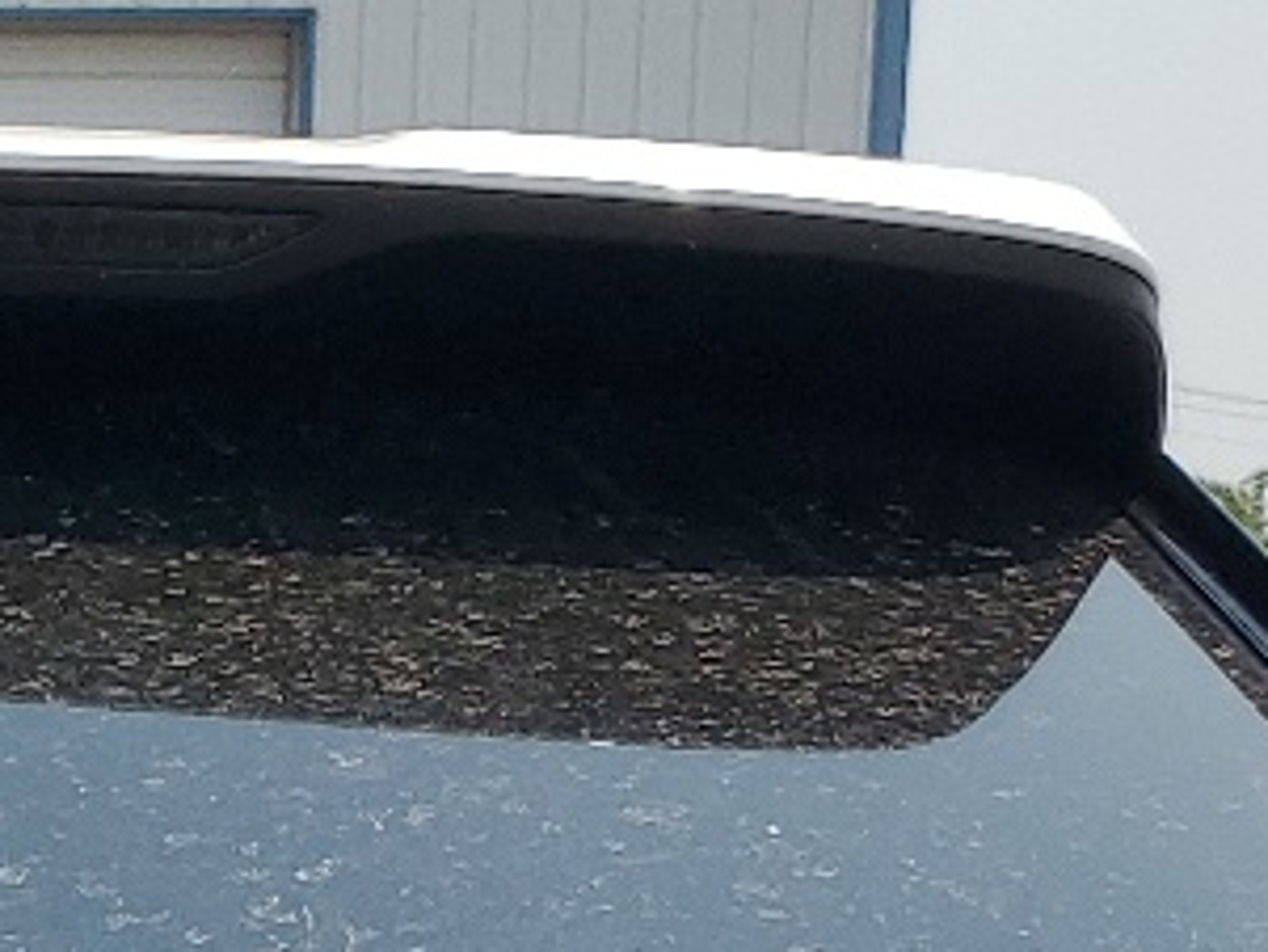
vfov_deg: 9.8
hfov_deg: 13.5
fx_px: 5057
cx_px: -569
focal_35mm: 138
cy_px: 2072
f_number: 1.5
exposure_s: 1/5000
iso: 50
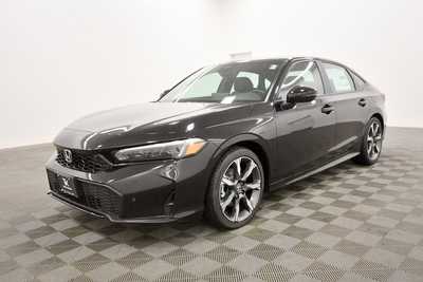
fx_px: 317
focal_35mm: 27
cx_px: 212
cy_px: 141
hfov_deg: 67.4
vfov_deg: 48.0
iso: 1400
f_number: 5.3
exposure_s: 1/125
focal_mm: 18
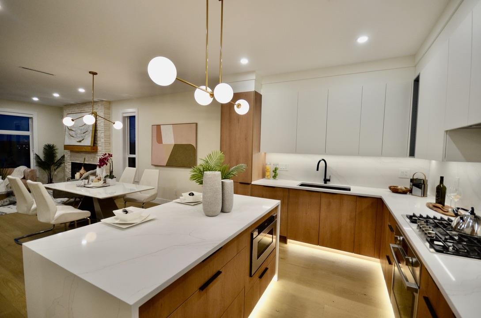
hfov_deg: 100.5
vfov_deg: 77.1
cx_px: 240
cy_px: 159
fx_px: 200
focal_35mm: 15
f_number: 5
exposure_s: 1/100
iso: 400
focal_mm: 10
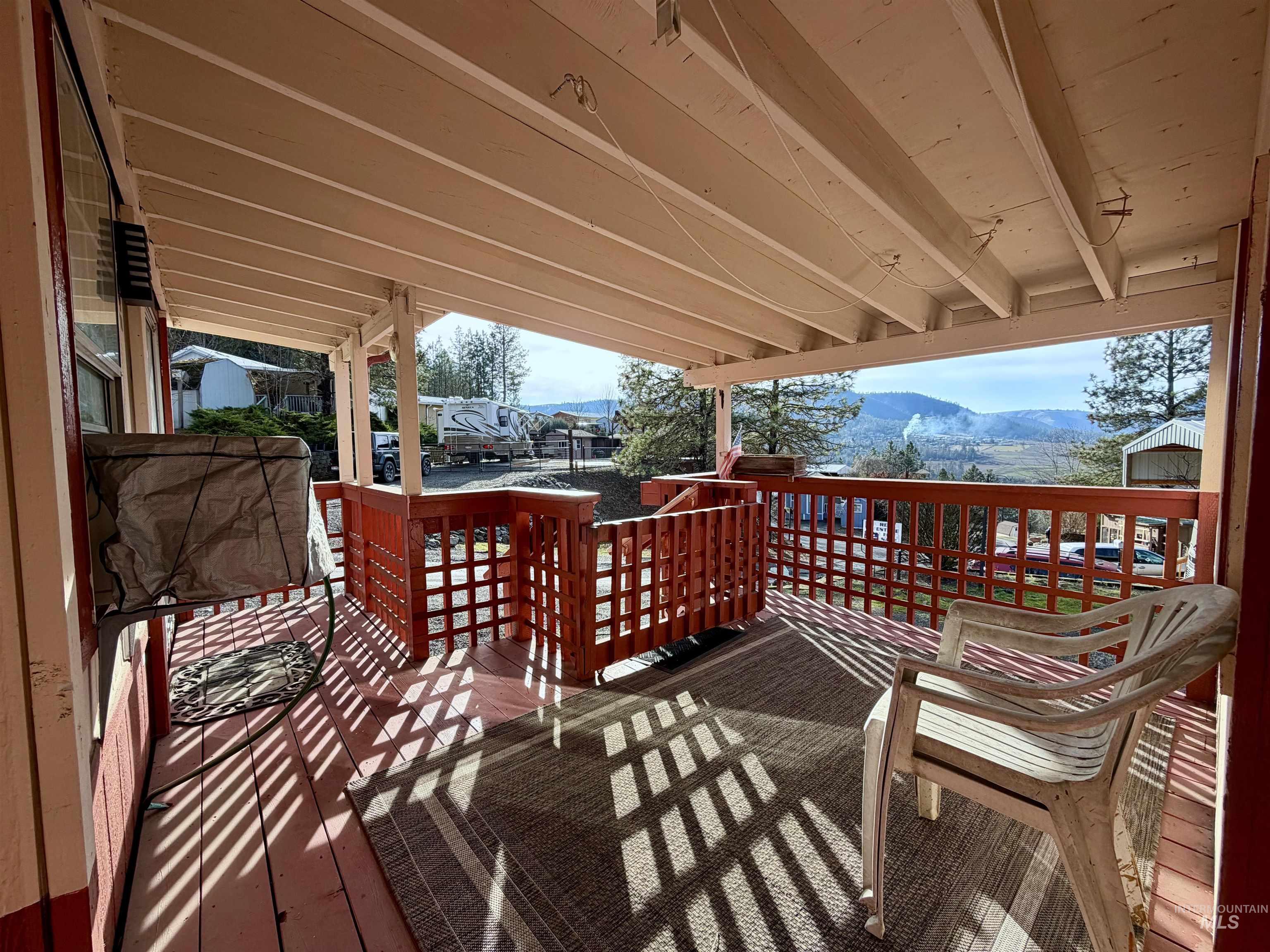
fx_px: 514
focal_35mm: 14
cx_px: 635
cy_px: 476
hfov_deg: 102.1
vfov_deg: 85.7
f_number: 2.2
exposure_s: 1/346
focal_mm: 2.22
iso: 50
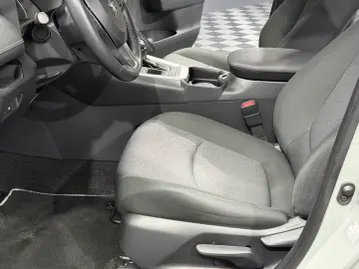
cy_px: 134
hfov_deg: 39.7
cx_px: 180
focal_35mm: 48
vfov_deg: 30.3
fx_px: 498
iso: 500
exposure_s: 1/33
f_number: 1.78
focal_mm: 6.76
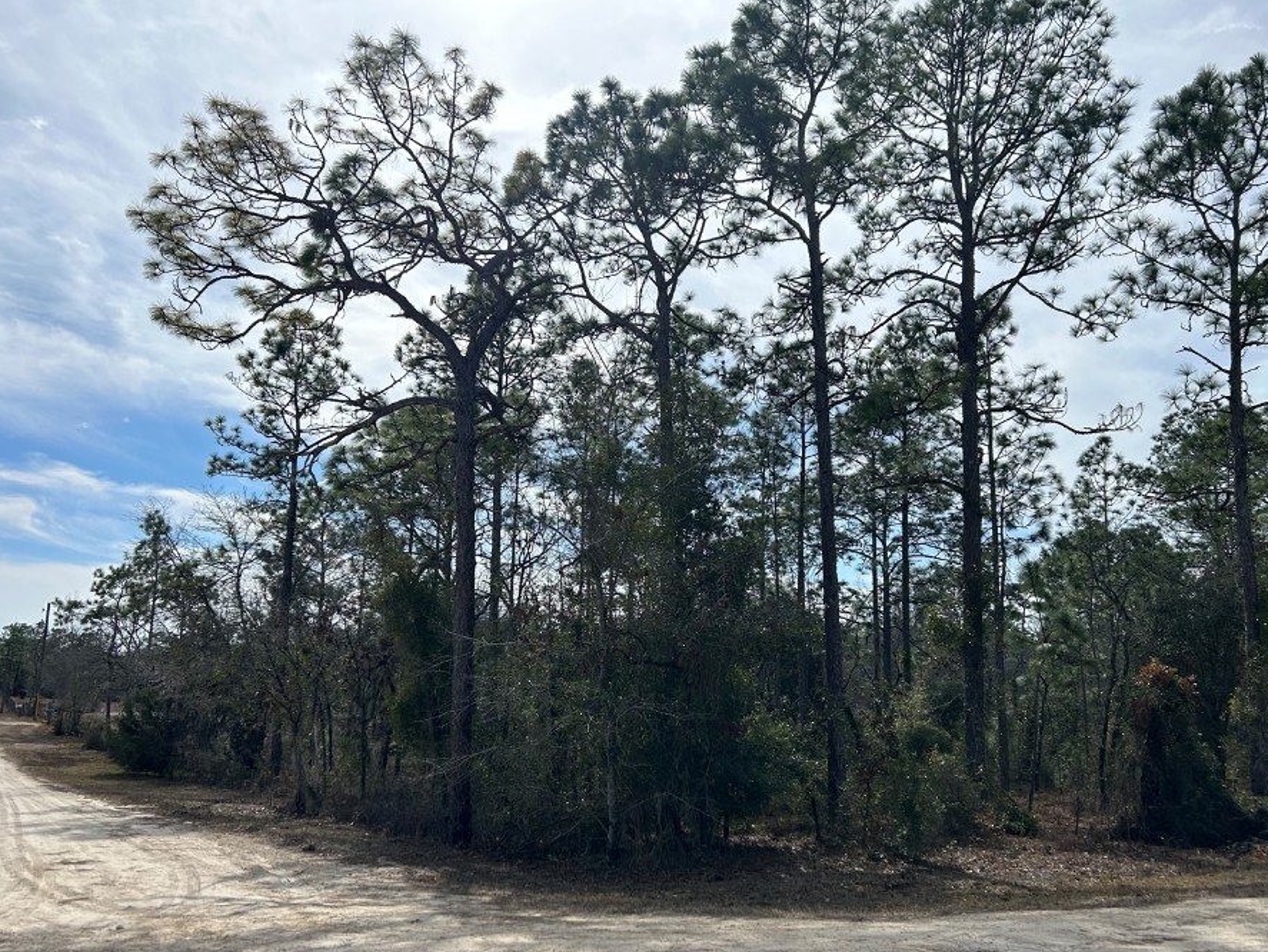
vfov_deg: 46.8
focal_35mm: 30
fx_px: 1099
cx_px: 659
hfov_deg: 59.9
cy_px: 523
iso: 50
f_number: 1.5
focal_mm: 5.7
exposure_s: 1/7463
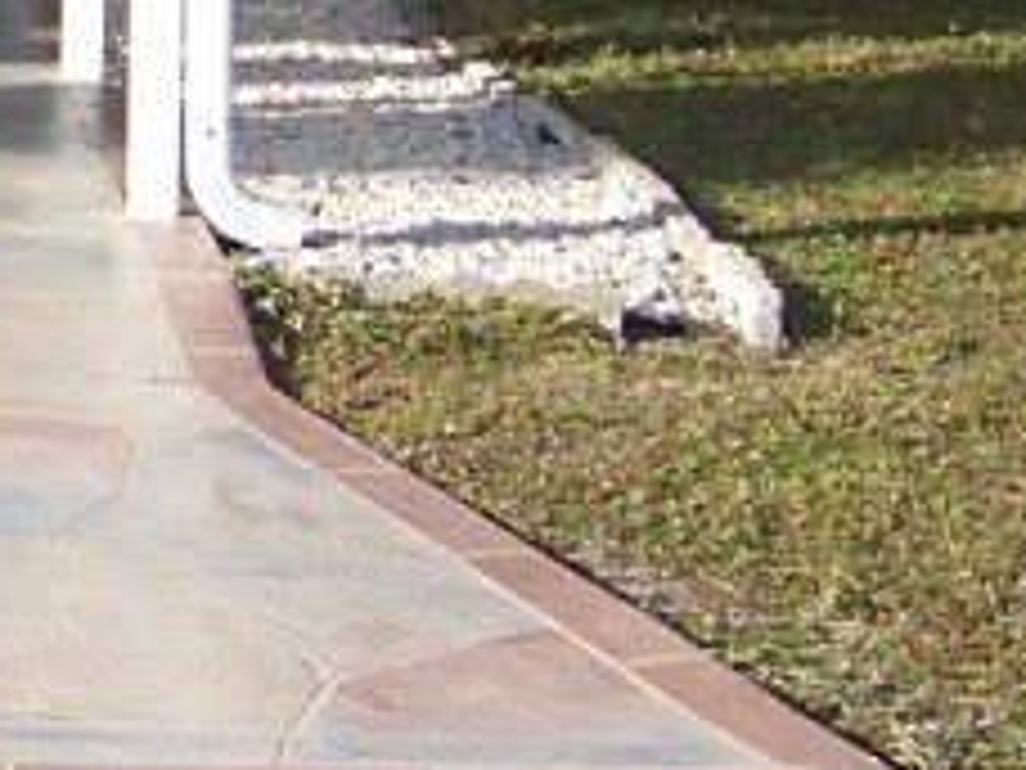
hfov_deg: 11.4
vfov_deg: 9.0
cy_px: -180
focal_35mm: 162
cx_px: -778
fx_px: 4802
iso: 64
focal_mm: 5.85
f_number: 2.8
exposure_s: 1/640
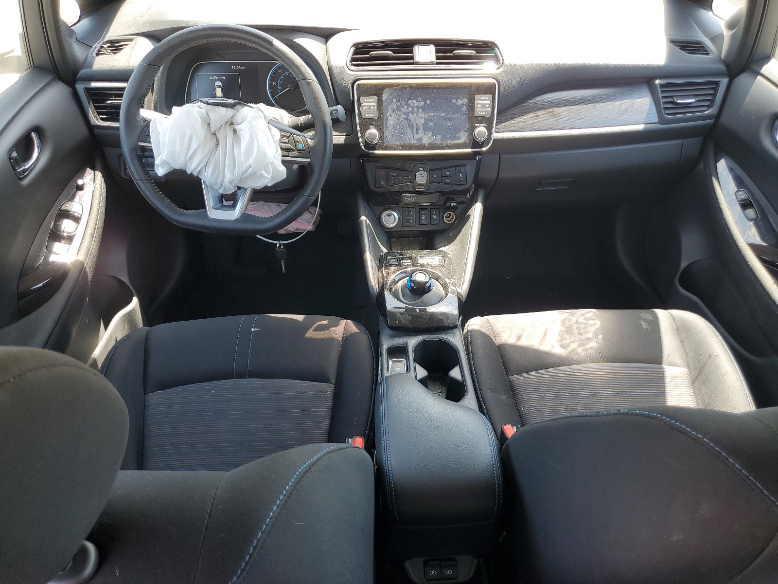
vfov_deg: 53.1
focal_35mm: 26
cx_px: 389
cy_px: 292
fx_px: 584
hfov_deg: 67.3
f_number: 1.5
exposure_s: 1/122
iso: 50
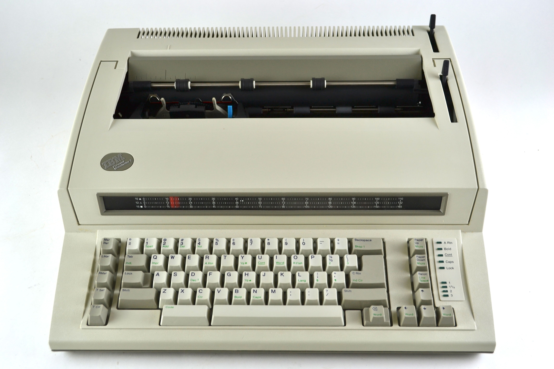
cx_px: 277
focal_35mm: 39
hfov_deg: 49.6
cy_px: 184
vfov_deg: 34.2
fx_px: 600
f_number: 6.3
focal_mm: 26
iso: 100
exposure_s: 1/20
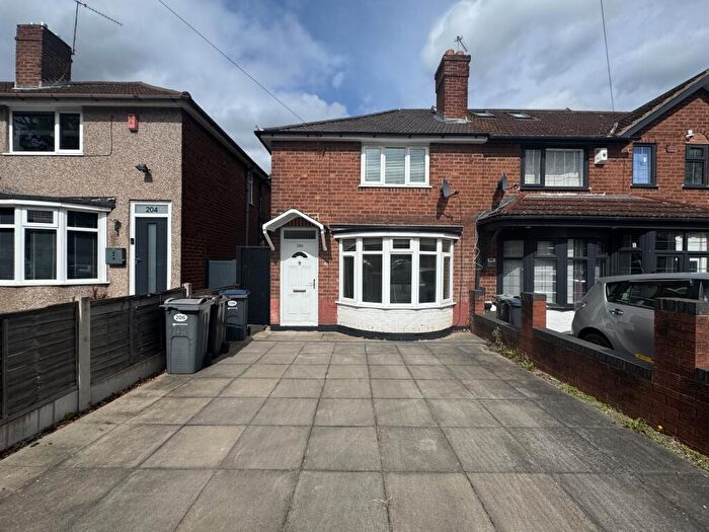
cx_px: 354
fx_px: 287
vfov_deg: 85.7
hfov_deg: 102.1
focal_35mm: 14
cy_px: 266
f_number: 2.2
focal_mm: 2.22
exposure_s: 1/3906
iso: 50
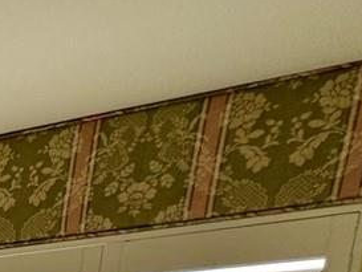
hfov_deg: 13.3
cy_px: 578
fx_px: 858
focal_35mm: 82
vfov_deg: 14.3
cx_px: -602
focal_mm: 2.22
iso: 40
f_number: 2.2
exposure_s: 1/159
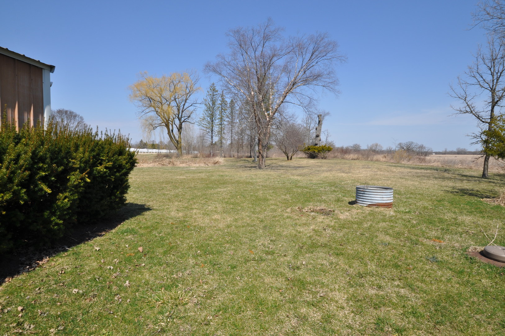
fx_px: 252
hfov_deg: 90.1
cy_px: 168
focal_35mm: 18
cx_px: 252
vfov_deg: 67.2
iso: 200
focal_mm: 12
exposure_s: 1/320
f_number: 9
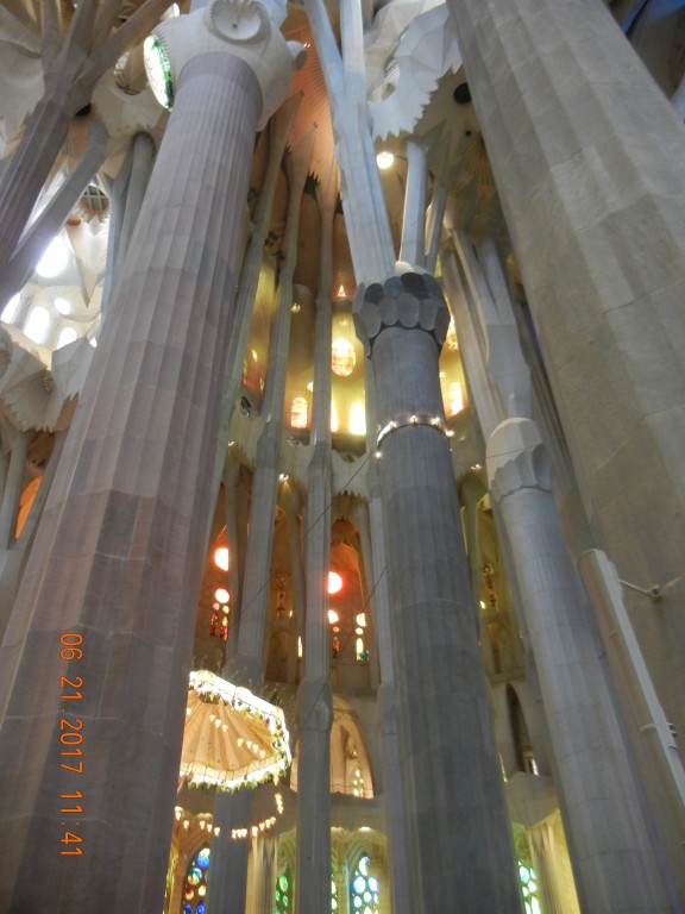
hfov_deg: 46.8
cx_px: 342
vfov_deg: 60.0
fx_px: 792
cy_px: 457
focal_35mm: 30
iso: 400
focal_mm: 5.4
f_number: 3.5
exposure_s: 1/5.6
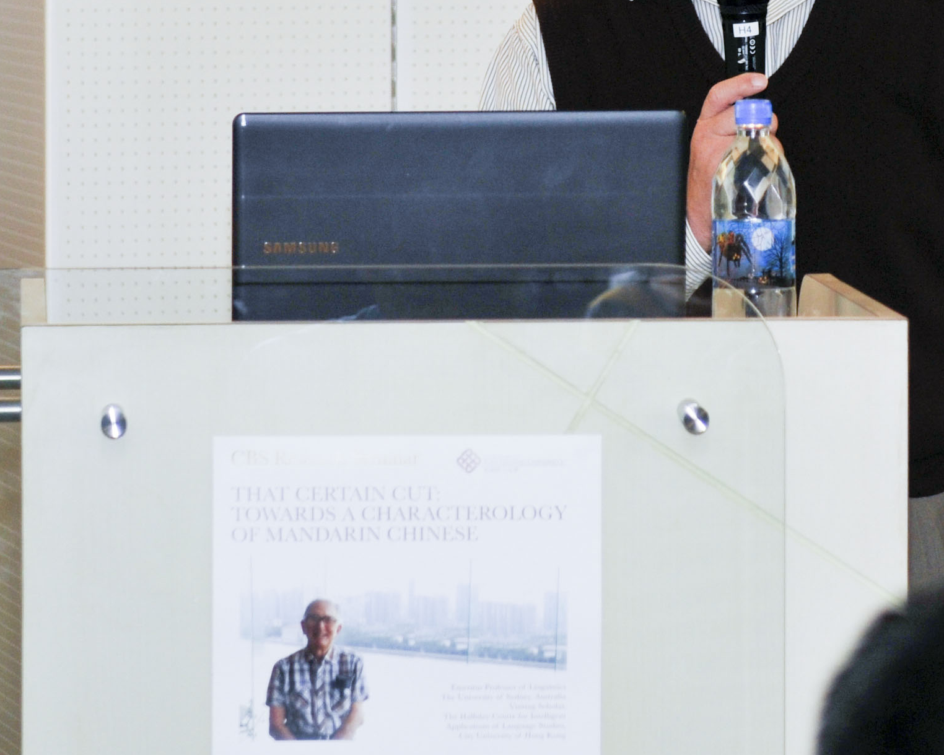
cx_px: 751
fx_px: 7739
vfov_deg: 5.6
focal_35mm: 277
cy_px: 38
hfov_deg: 7.0
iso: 250
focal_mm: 70
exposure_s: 1/125
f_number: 2.8
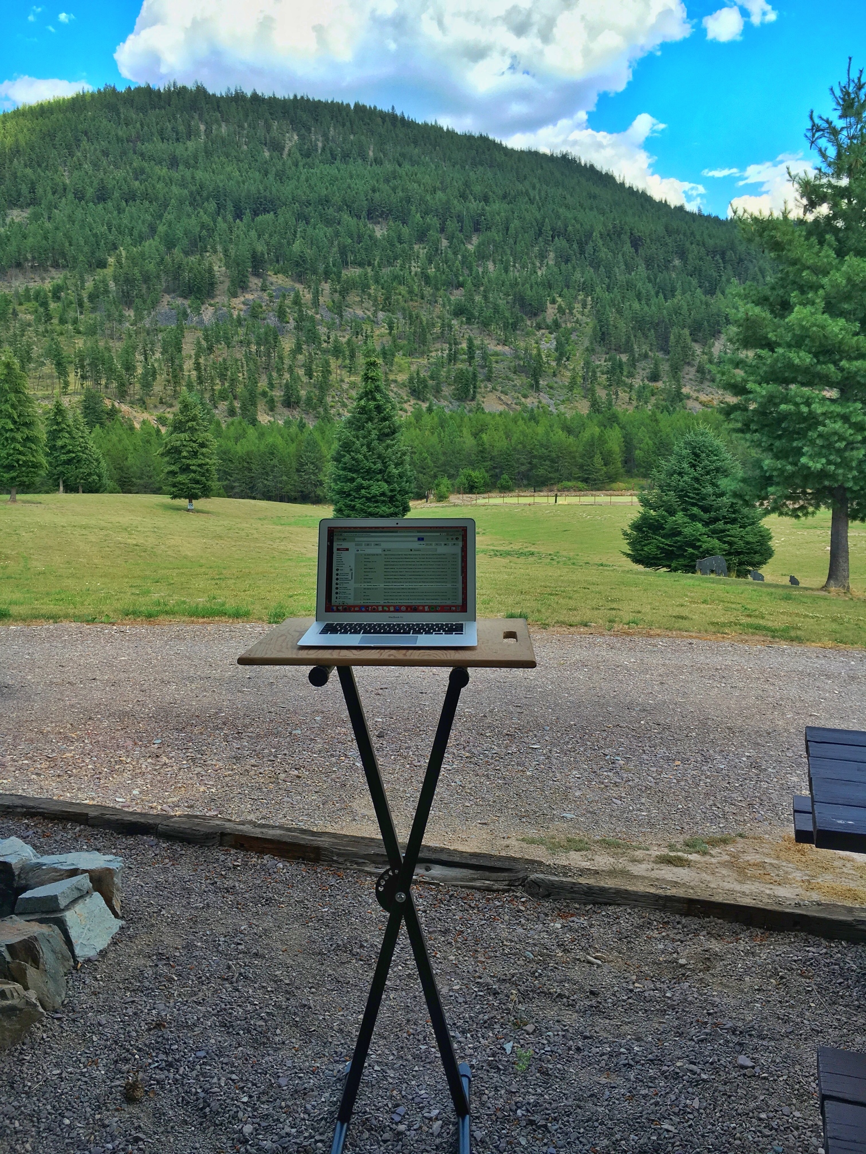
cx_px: 433
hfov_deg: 48.2
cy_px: 577
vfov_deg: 61.7
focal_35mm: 29
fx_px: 967
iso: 25
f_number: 2.2
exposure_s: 1/484
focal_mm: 4.15
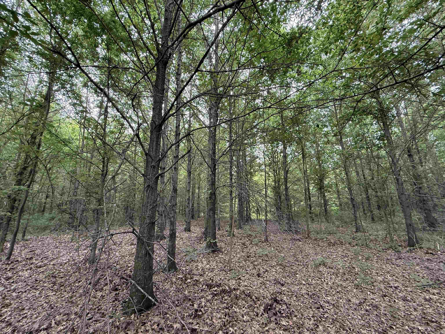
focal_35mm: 14
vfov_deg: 85.7
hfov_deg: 102.1
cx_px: 222
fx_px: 180
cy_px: 167
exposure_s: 1/99
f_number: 2.2
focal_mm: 2.22
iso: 200
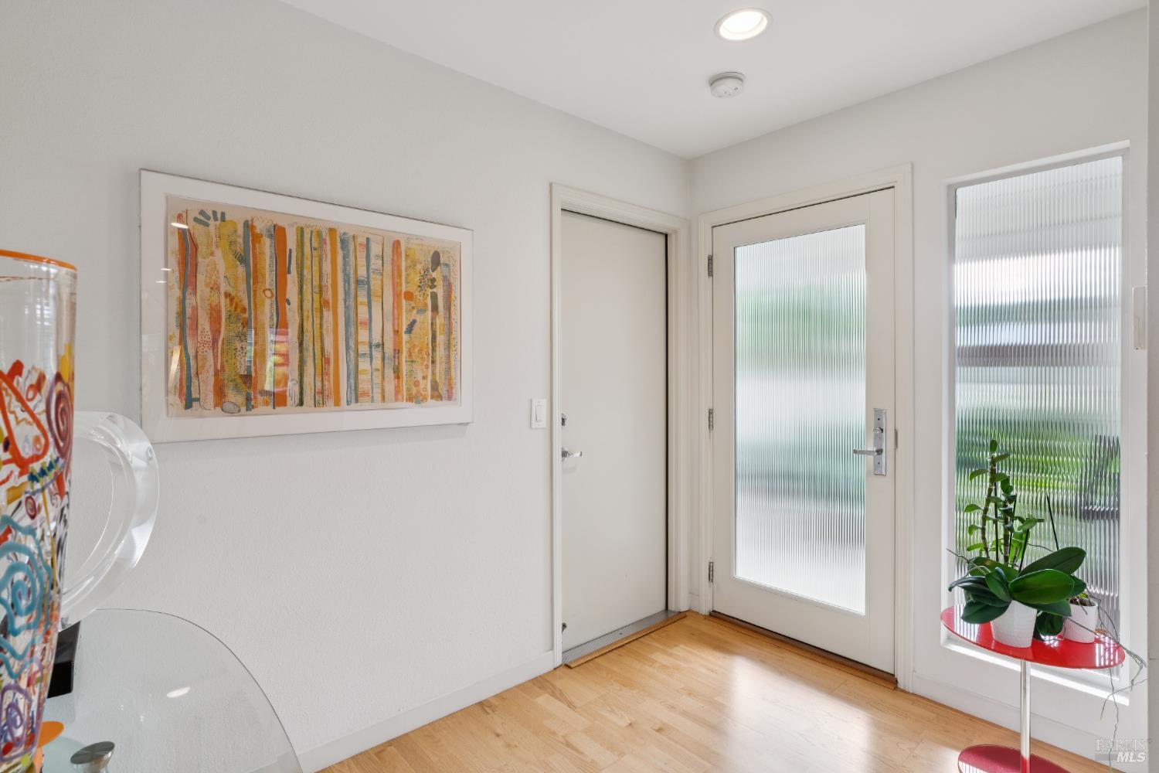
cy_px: 386
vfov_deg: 67.4
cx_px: 580
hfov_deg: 90.0
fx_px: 579
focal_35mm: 18
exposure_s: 1/13
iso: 320
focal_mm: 18
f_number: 11
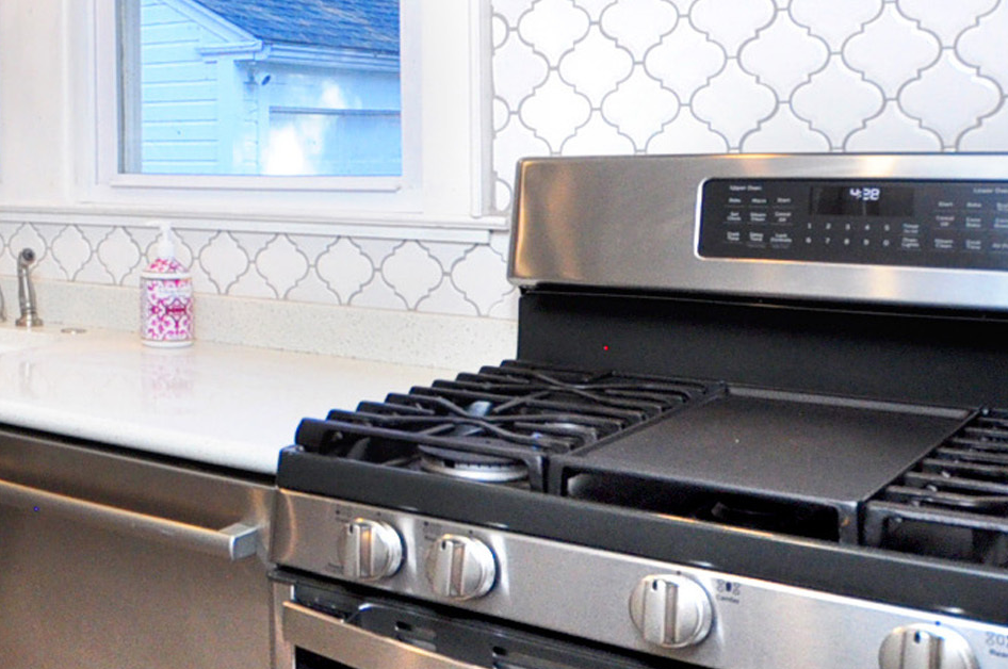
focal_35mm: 46
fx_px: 1286
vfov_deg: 28.6
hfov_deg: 34.9
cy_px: 140
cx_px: -170
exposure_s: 1/160
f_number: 4
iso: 640
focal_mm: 10
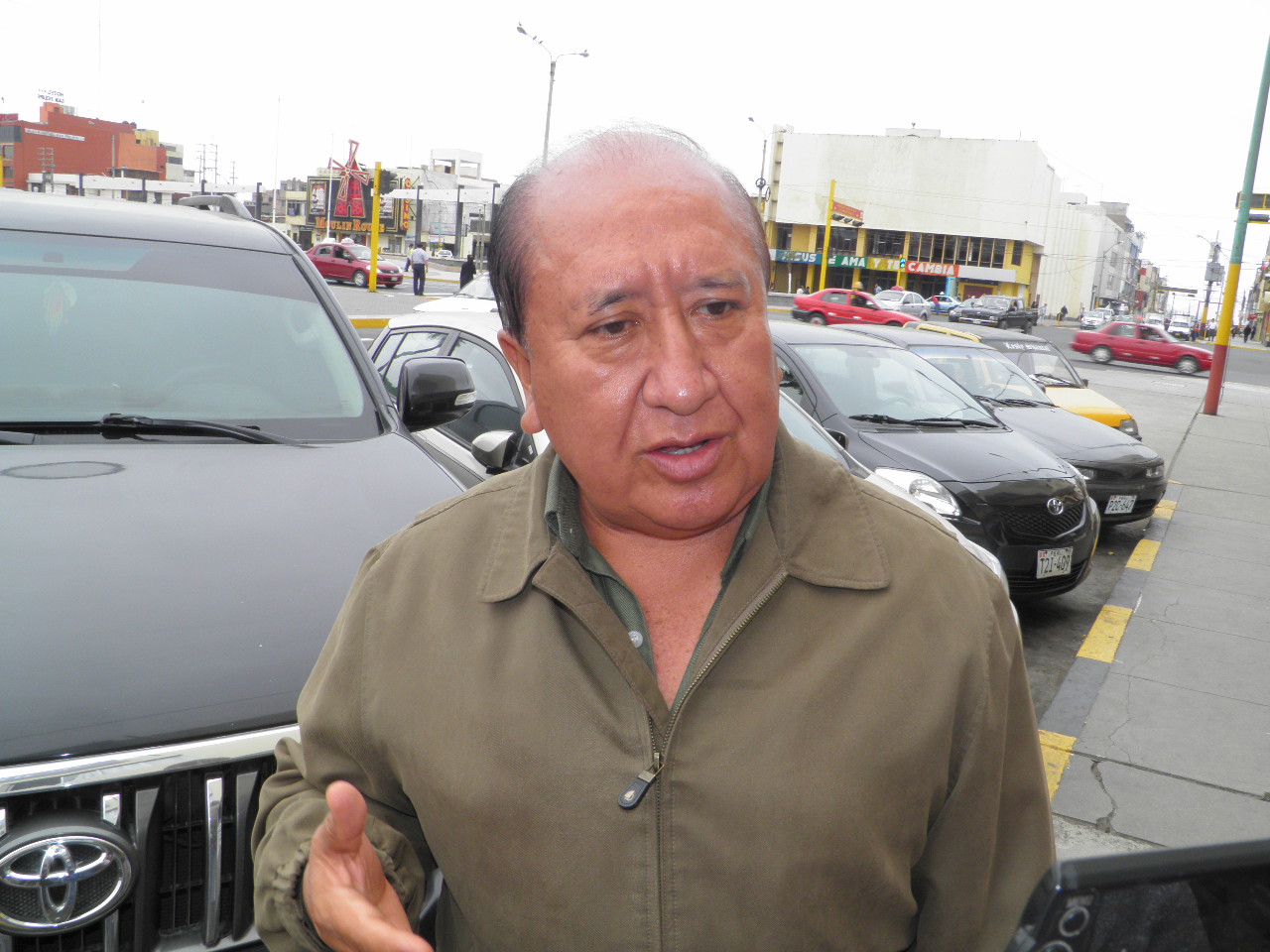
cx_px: 635
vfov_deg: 49.7
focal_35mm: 28
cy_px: 476
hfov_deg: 63.4
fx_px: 1027
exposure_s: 1/60
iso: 50
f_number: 5.7
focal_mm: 4.9
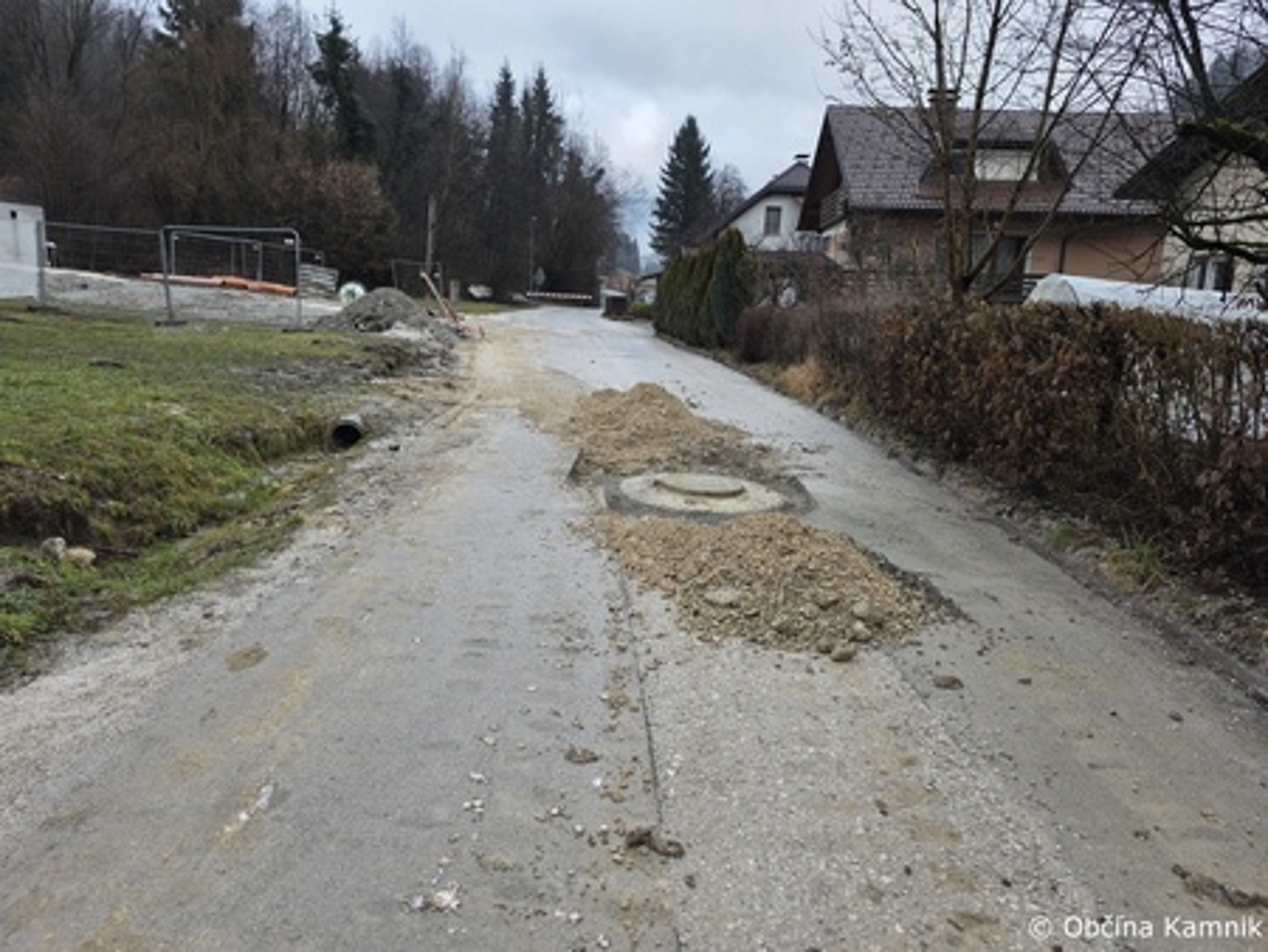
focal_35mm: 23
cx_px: 634
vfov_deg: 58.9
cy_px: 476
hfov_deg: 73.9
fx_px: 843
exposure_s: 1/359
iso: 40
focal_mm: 6.3
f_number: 1.7
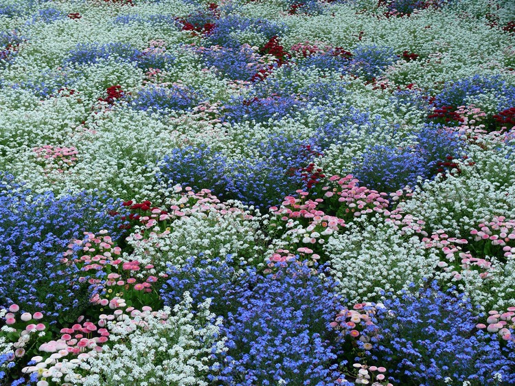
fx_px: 1056
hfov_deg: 27.4
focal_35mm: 71
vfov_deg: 20.7
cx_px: 258
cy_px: 193
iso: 100
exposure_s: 1/100
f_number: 4
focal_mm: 15
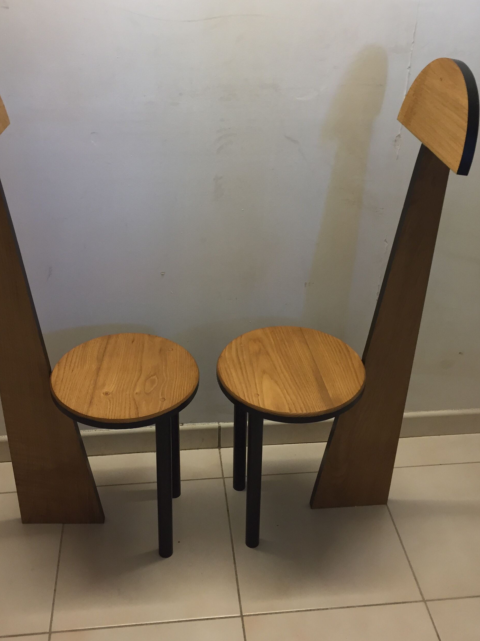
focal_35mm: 38
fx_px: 703
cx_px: 226
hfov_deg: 37.7
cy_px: 291
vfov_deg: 48.9
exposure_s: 1/33
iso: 80
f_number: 2.2
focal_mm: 4.15
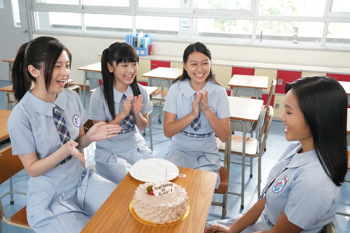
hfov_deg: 57.2
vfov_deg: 40.0
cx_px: 175
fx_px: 321
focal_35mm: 33
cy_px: 116
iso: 4000
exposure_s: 1/100
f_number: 8
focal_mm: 33
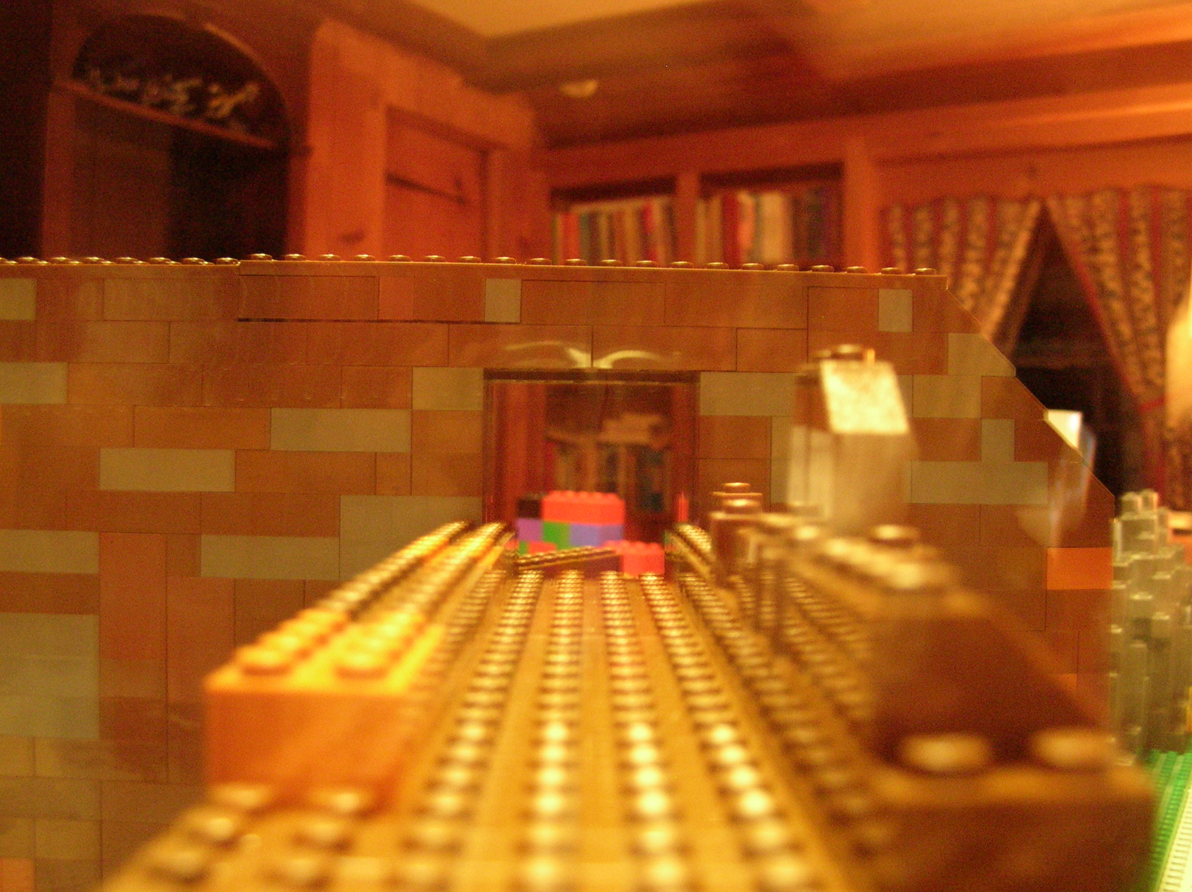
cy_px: 446
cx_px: 596
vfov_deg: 39.6
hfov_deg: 51.4
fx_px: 1239
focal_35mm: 36
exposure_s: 1/1.1
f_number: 2.7
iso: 300
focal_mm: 6
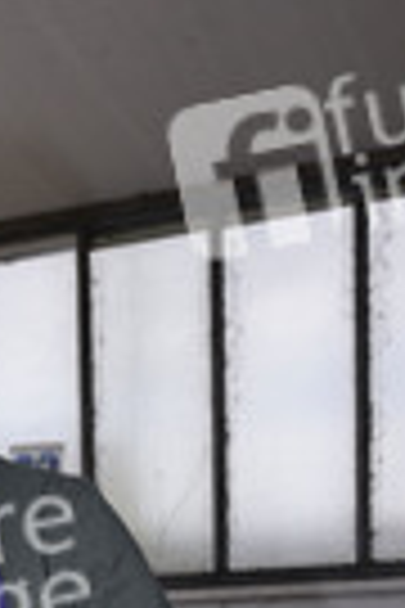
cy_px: 829
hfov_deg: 15.1
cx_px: -9
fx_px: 1502
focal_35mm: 89
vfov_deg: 20.5
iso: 160
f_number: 10
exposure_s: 1/160
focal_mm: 30
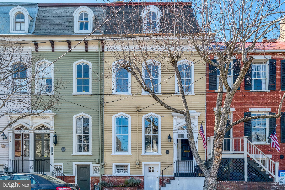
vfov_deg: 45.0
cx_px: 142
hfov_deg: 63.7
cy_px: 95
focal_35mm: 29
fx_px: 230
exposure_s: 1/320
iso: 640
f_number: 8
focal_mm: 29
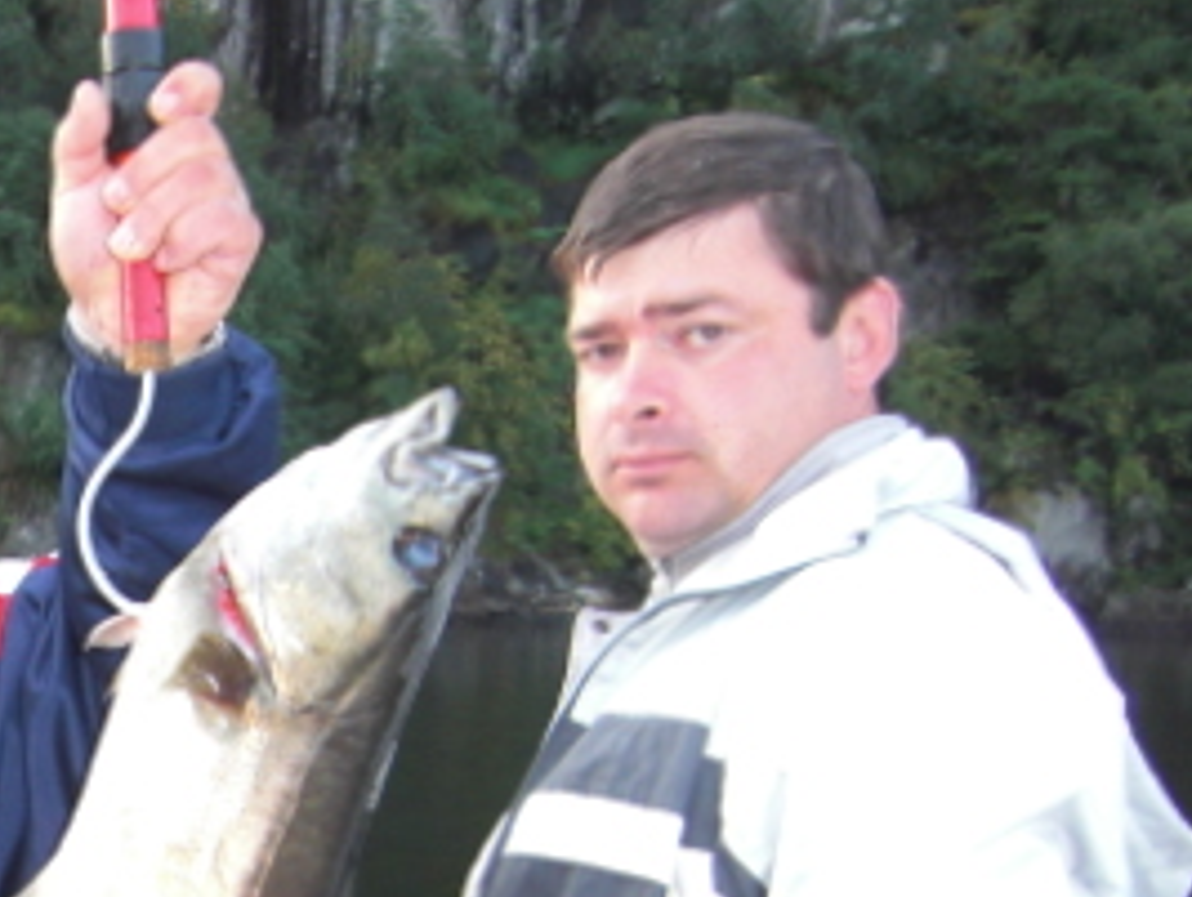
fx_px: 2310
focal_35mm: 67
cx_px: -174
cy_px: 986
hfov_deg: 26.3
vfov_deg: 20.9
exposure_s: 1/80
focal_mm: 4.9
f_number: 2.6
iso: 100
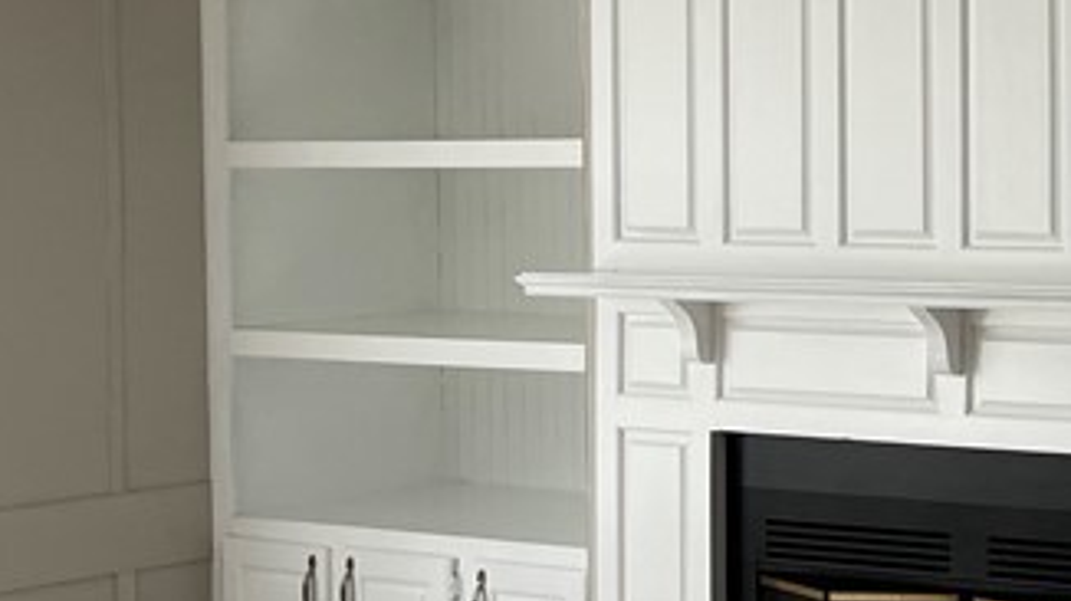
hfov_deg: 21.8
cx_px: 1354
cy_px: 200
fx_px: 2526
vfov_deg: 13.6
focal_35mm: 89
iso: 100
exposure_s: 1/121
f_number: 1.6
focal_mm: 5.1
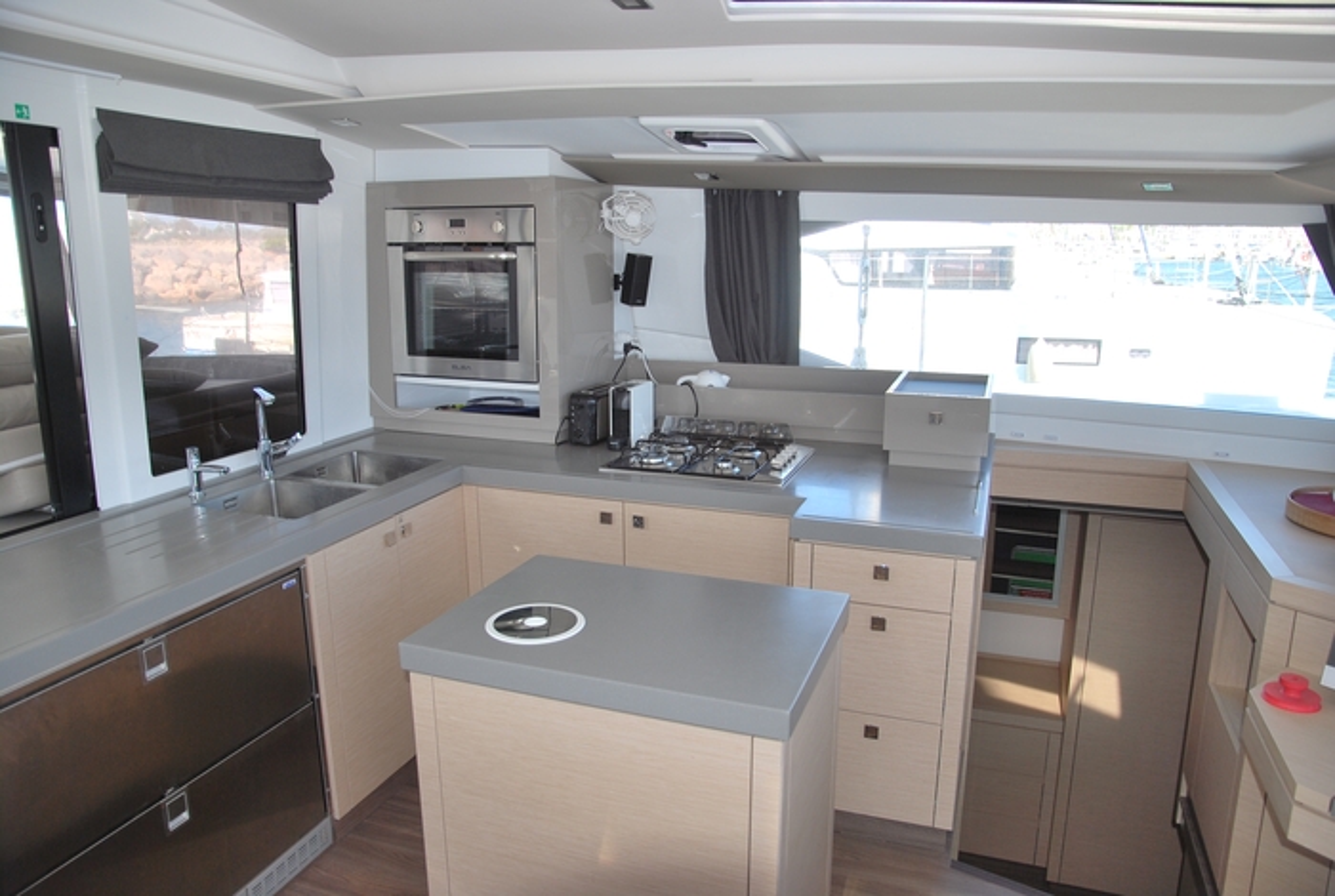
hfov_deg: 73.6
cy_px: 448
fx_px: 892
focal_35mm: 24
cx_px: 668
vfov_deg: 53.4
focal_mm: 16
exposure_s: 1/125
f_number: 3.5
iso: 140
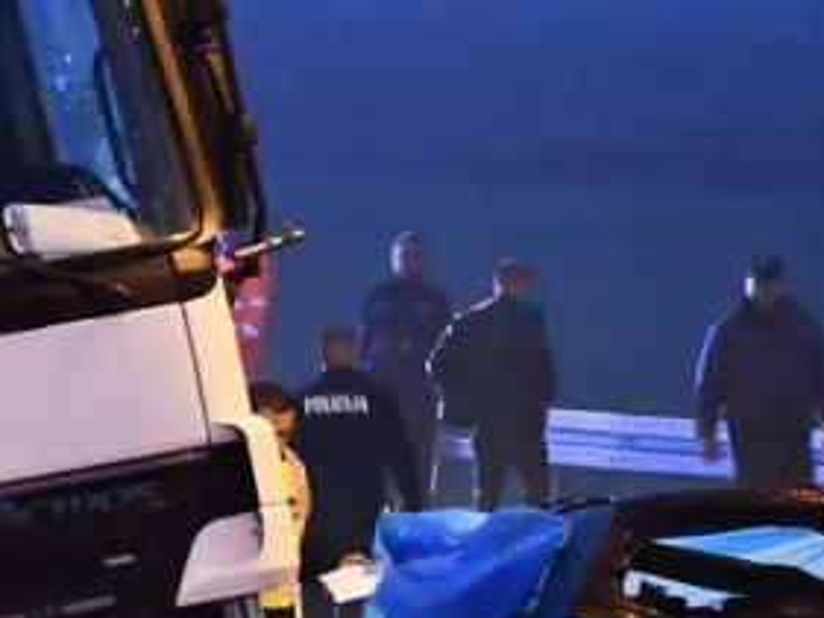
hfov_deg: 3.1
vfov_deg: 2.3
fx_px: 15217
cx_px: 465
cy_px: 508
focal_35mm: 639
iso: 6400
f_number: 5.6
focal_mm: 100
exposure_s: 1/10
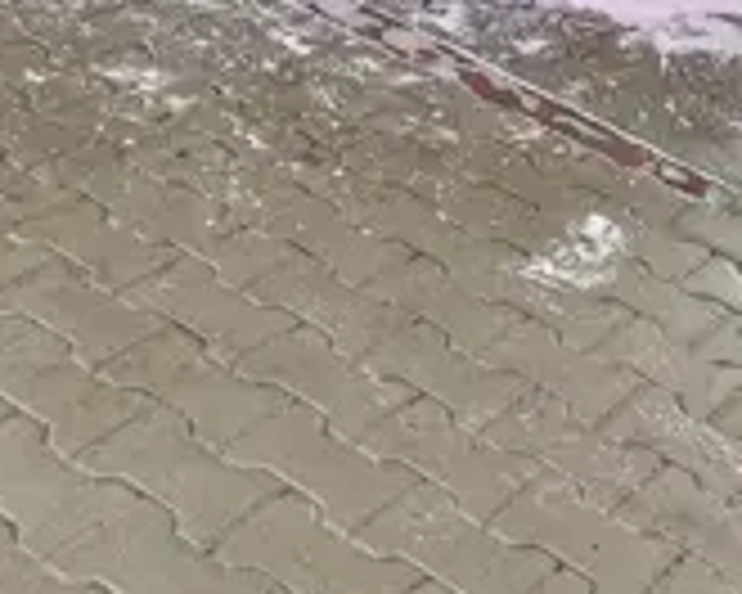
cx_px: 571
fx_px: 1867
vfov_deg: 17.2
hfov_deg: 22.2
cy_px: -122
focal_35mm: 85
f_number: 1.9
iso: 50
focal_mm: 6.12
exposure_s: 1/100
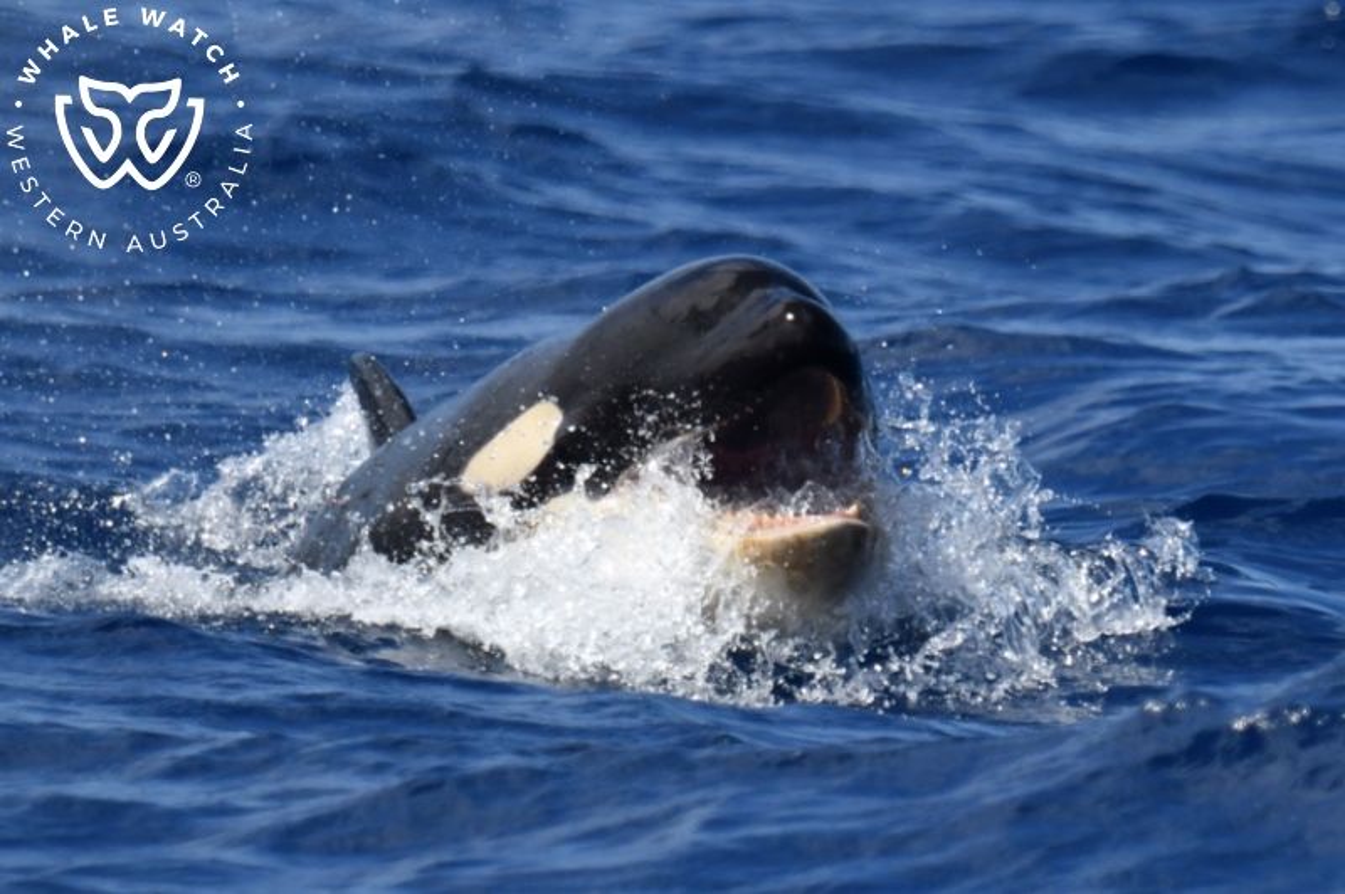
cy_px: 447
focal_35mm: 480
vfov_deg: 2.9
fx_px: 17918
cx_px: 672
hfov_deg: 4.3
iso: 1000
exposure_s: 1/8000
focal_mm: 480
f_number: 6.3
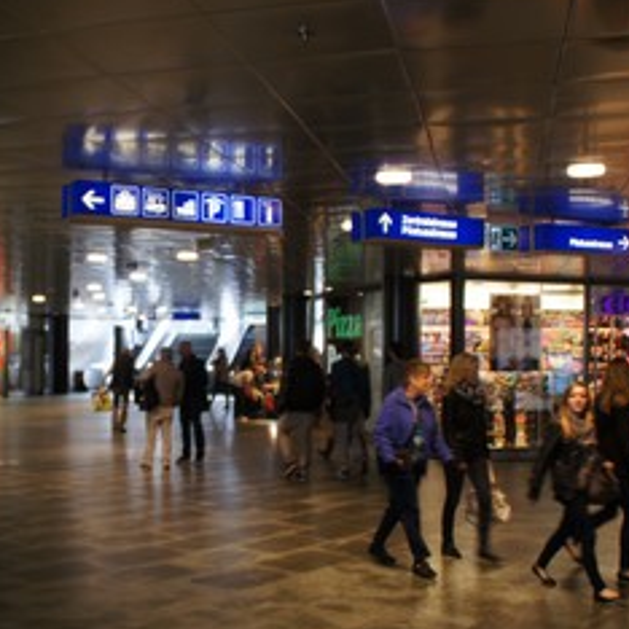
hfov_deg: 36.7
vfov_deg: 37.5
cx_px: 164
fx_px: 925
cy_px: 332
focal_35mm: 45
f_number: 3.5
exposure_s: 1/30
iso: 250
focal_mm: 18
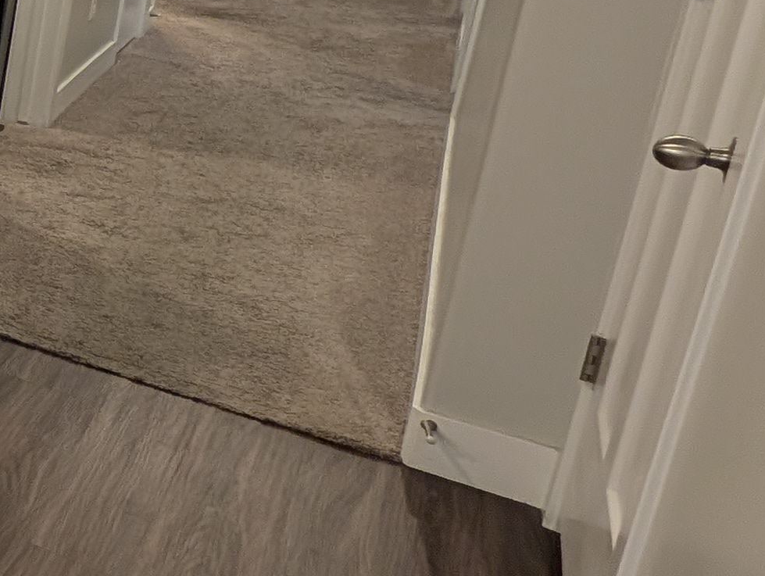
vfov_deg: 27.2
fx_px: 1106
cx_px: -807
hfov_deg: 18.8
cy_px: -24
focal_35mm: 50
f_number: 1.95
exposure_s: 1/24
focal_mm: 2.23
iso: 39
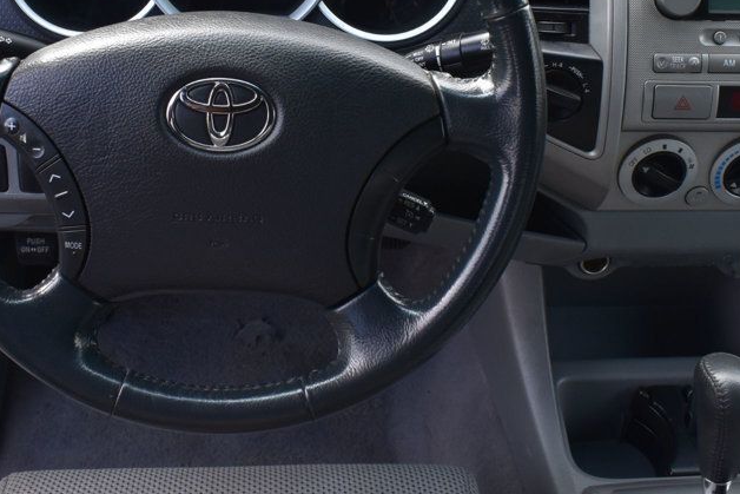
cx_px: 394
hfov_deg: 44.5
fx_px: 905
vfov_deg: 29.9
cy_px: 104
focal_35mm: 44
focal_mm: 18
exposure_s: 1/80
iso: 400
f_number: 9
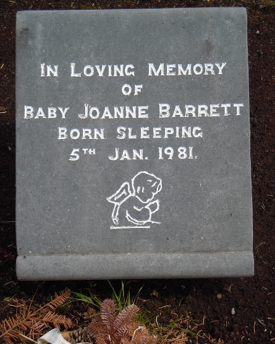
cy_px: 170
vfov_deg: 23.6
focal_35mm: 81
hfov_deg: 18.9
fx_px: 825
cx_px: 138
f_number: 4.3
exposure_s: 1/800
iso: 100
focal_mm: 13.9
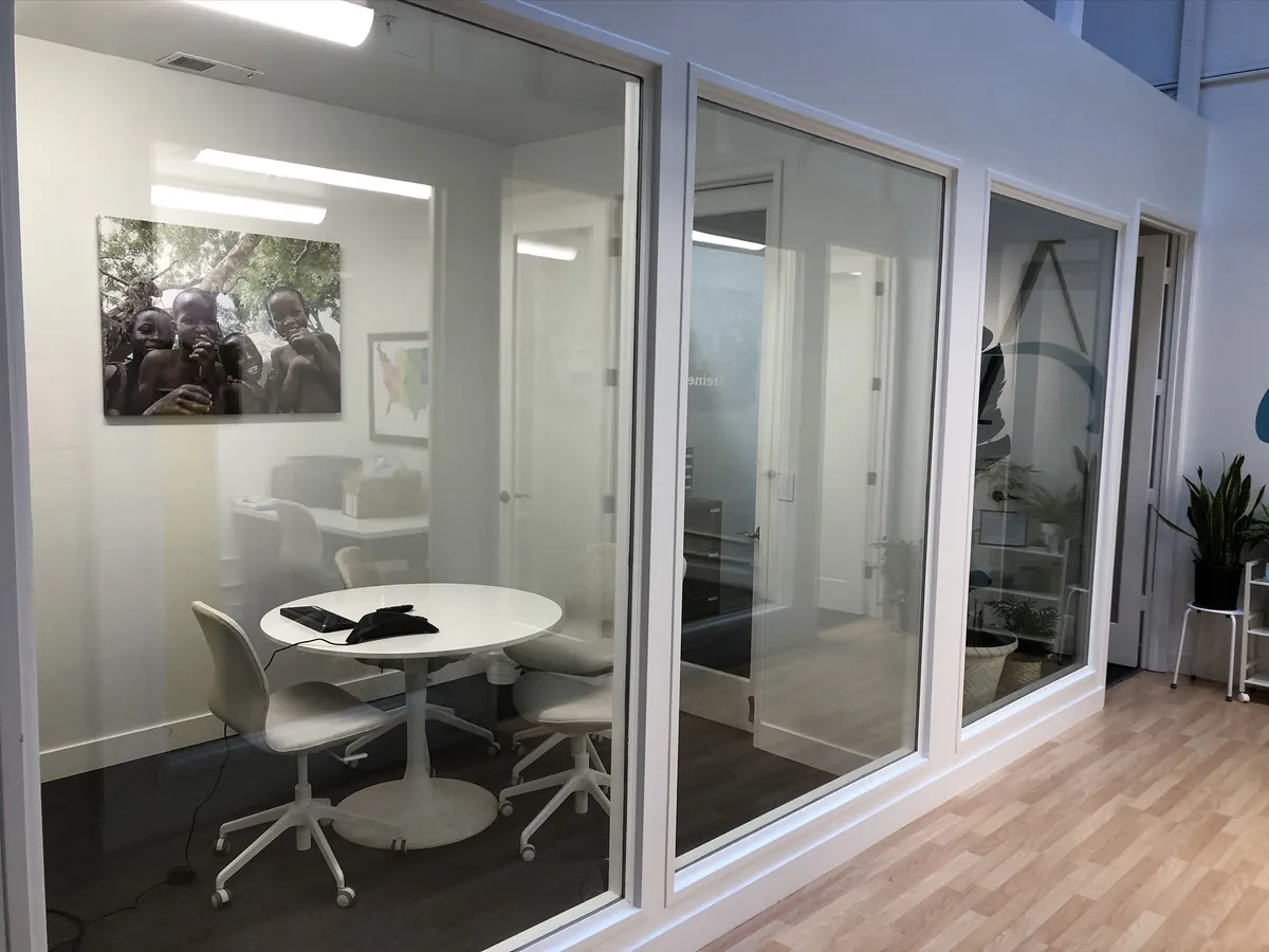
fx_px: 1026
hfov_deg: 63.4
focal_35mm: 28
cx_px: 634
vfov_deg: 49.7
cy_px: 476
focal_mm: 3.99
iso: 25
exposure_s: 1/30
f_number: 1.8
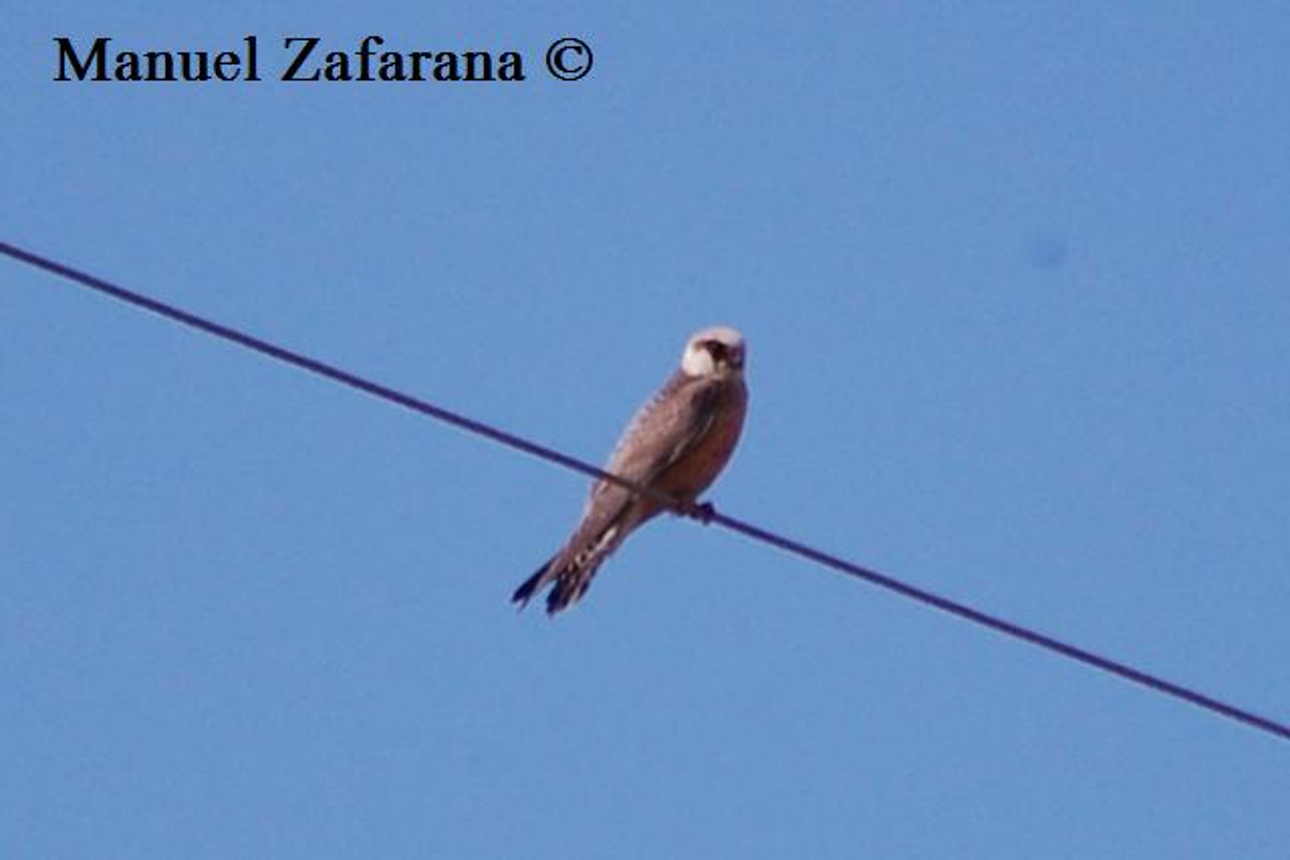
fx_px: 10752
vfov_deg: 4.6
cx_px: 645
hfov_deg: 6.9
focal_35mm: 300
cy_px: 430
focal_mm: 200
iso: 360
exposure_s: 1/2000
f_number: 5.6
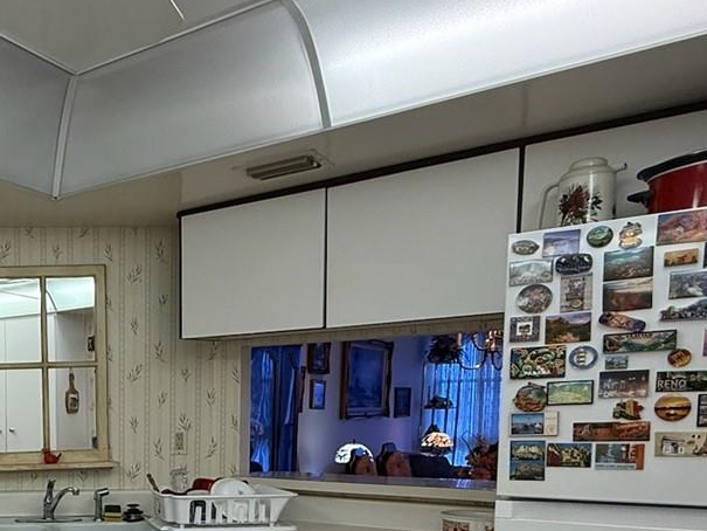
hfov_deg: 43.1
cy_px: 482
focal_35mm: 37
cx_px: 0
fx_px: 756
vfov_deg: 36.2
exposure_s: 1/120
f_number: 2.2
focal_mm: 2.22
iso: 200
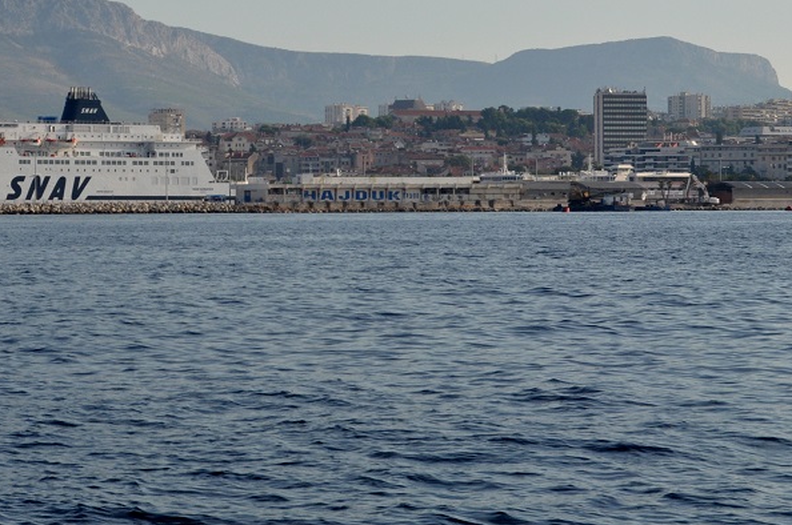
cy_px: 154
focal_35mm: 139
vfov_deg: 9.8
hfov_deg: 14.7
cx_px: 205
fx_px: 3050
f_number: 13
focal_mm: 55
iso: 500
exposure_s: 1/640
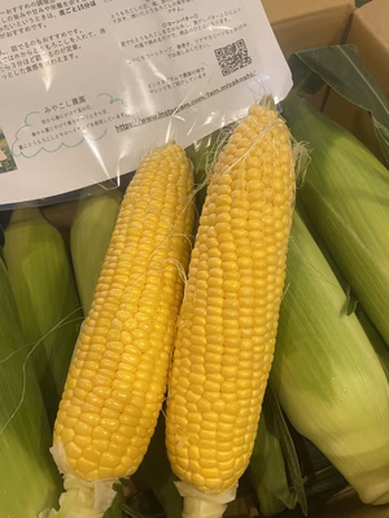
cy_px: 259
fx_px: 390
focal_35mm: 26
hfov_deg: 53.1
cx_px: 194
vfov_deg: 67.3
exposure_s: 1/50
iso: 160
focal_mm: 4.25
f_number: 1.8
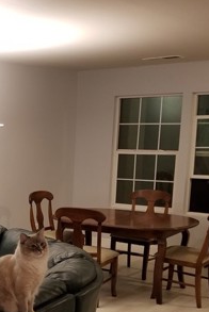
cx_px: -68
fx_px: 513
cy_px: 234
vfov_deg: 33.2
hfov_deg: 20.8
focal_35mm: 59
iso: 200
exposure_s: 1/30
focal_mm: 4.3
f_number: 1.7
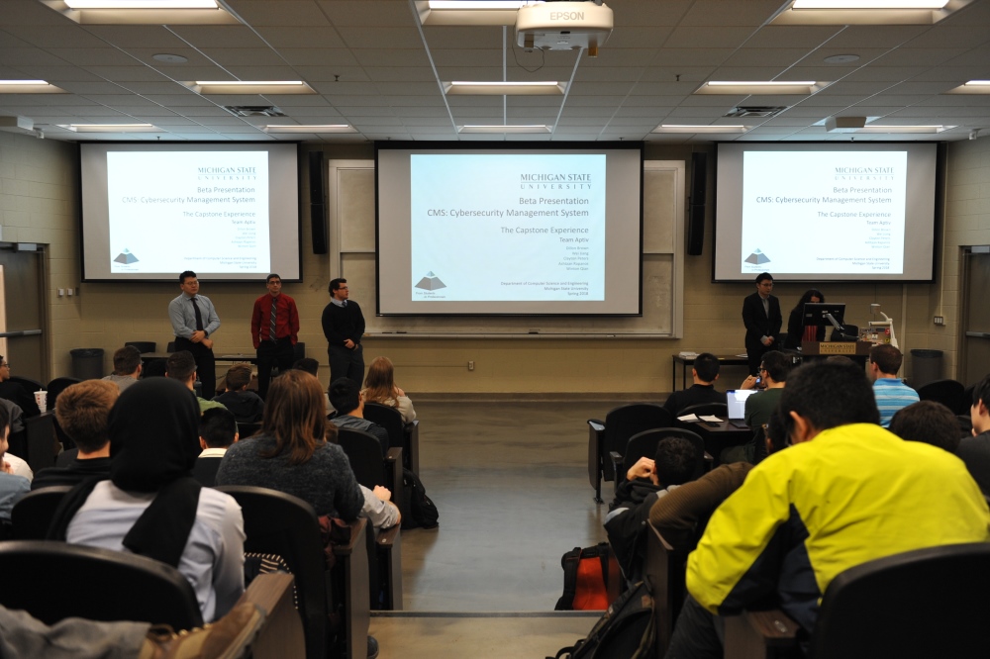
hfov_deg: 58.7
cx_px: 495
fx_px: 880
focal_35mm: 32
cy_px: 330
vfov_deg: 41.1
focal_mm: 32
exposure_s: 1/80
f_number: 3.5
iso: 1000
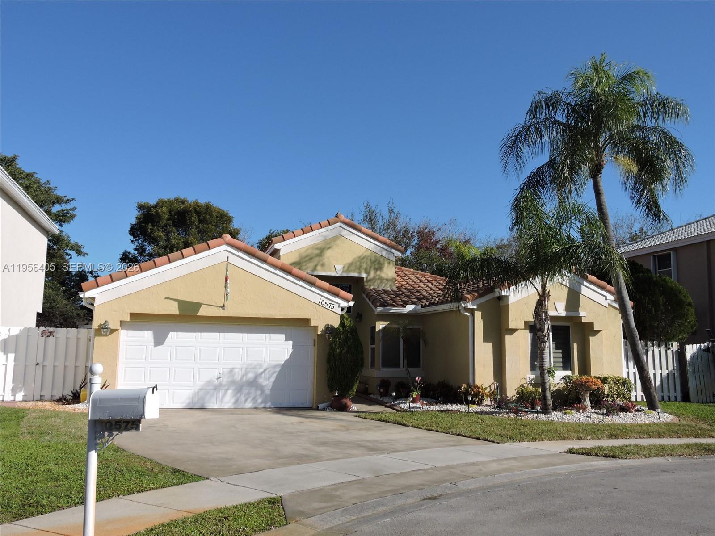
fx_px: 620
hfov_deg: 60.0
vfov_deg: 46.8
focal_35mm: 30
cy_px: 268
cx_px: 358
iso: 100
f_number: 3.5
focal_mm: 5.4
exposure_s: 1/1250
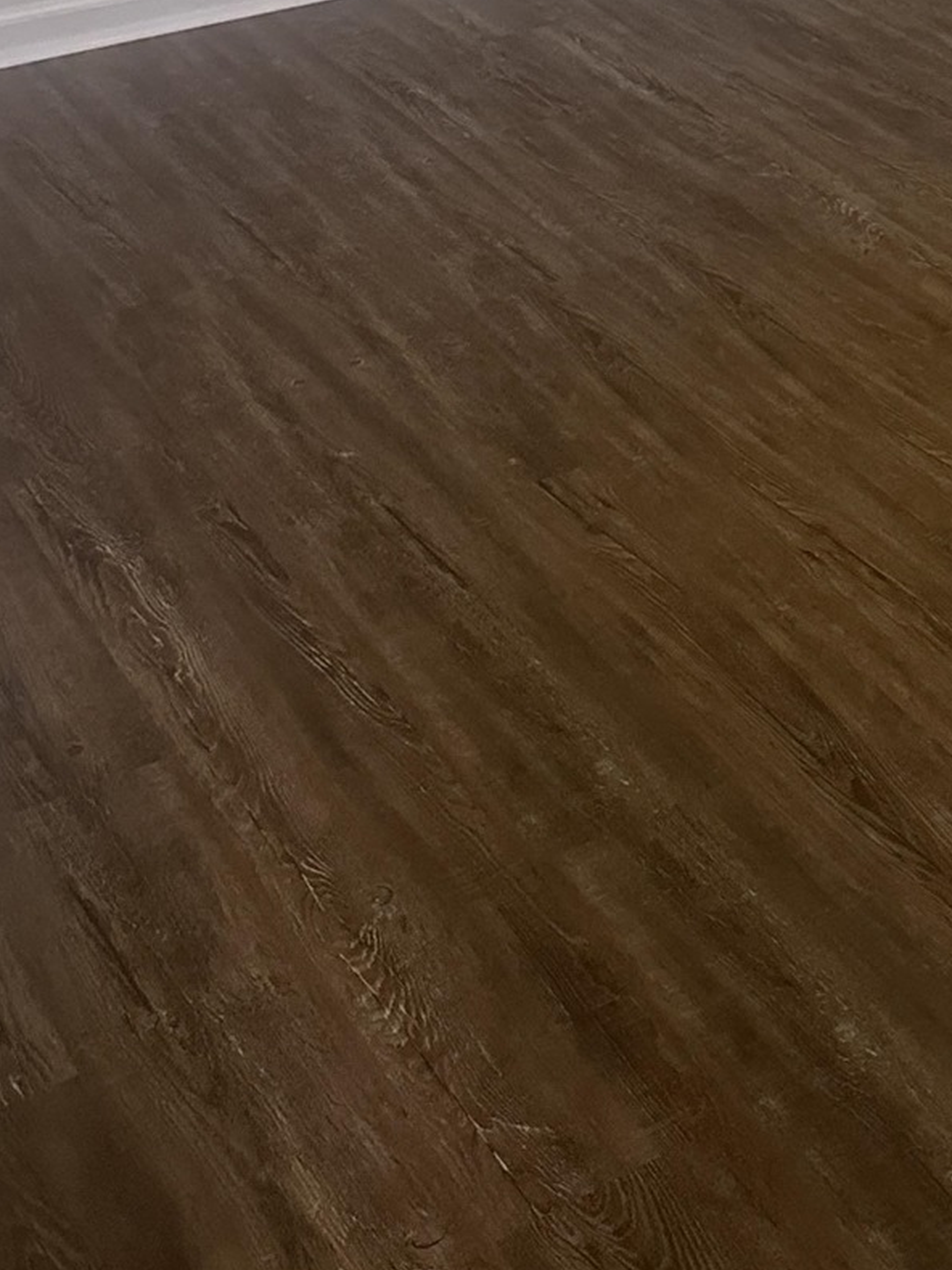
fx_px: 2568
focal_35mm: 70
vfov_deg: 24.7
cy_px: -320
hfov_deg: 19.4
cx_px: 1221
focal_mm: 6.86
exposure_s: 1/60
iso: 640
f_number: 1.78
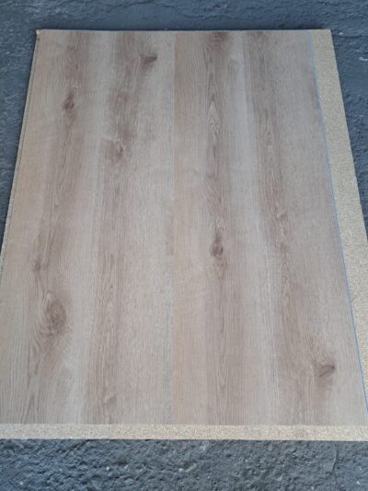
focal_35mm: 24
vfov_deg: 71.6
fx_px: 340
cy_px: 246
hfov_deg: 56.8
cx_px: 184
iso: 80
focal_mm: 5.23
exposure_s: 1/50
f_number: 1.8
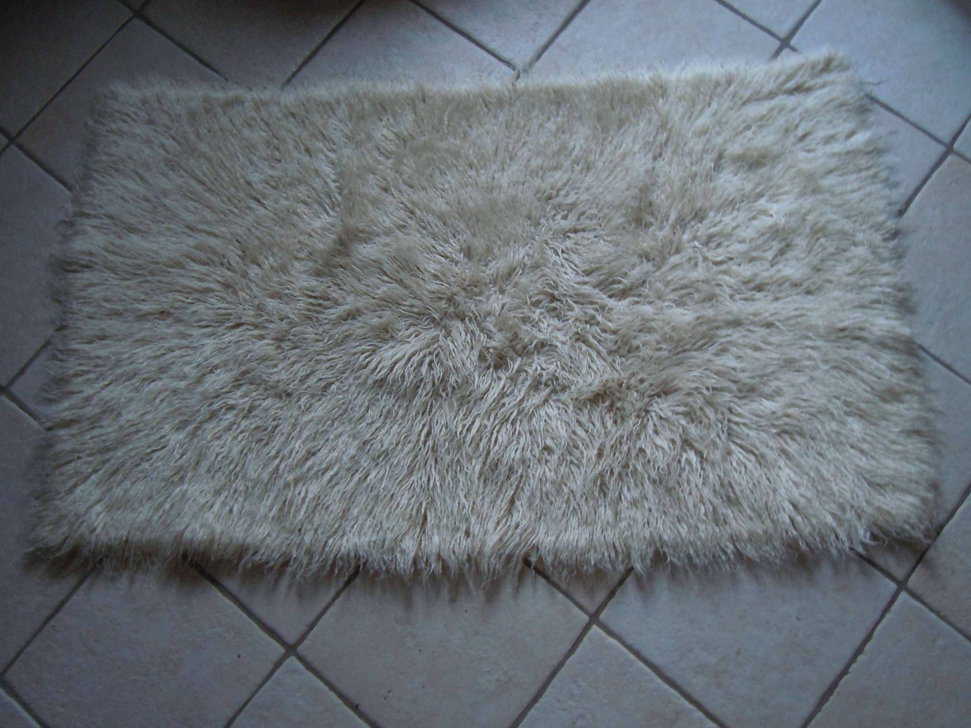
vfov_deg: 45.4
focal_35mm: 31
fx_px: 870
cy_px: 369
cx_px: 485
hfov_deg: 58.4
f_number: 3.5
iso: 400
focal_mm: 5.4
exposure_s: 1/5
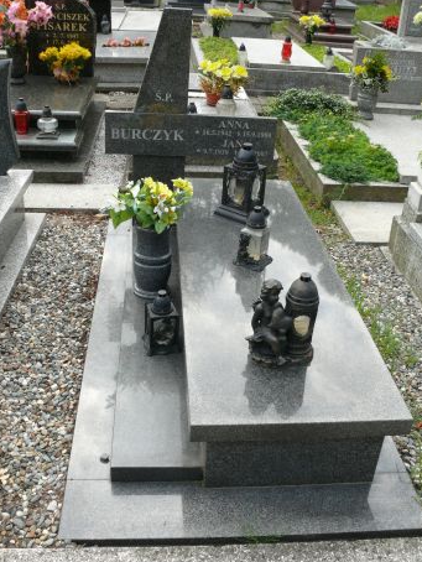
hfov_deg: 38.7
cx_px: 218
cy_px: 274
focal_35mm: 37
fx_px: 601
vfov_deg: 50.1
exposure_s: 1/200
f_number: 4.5
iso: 100
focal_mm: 7.4
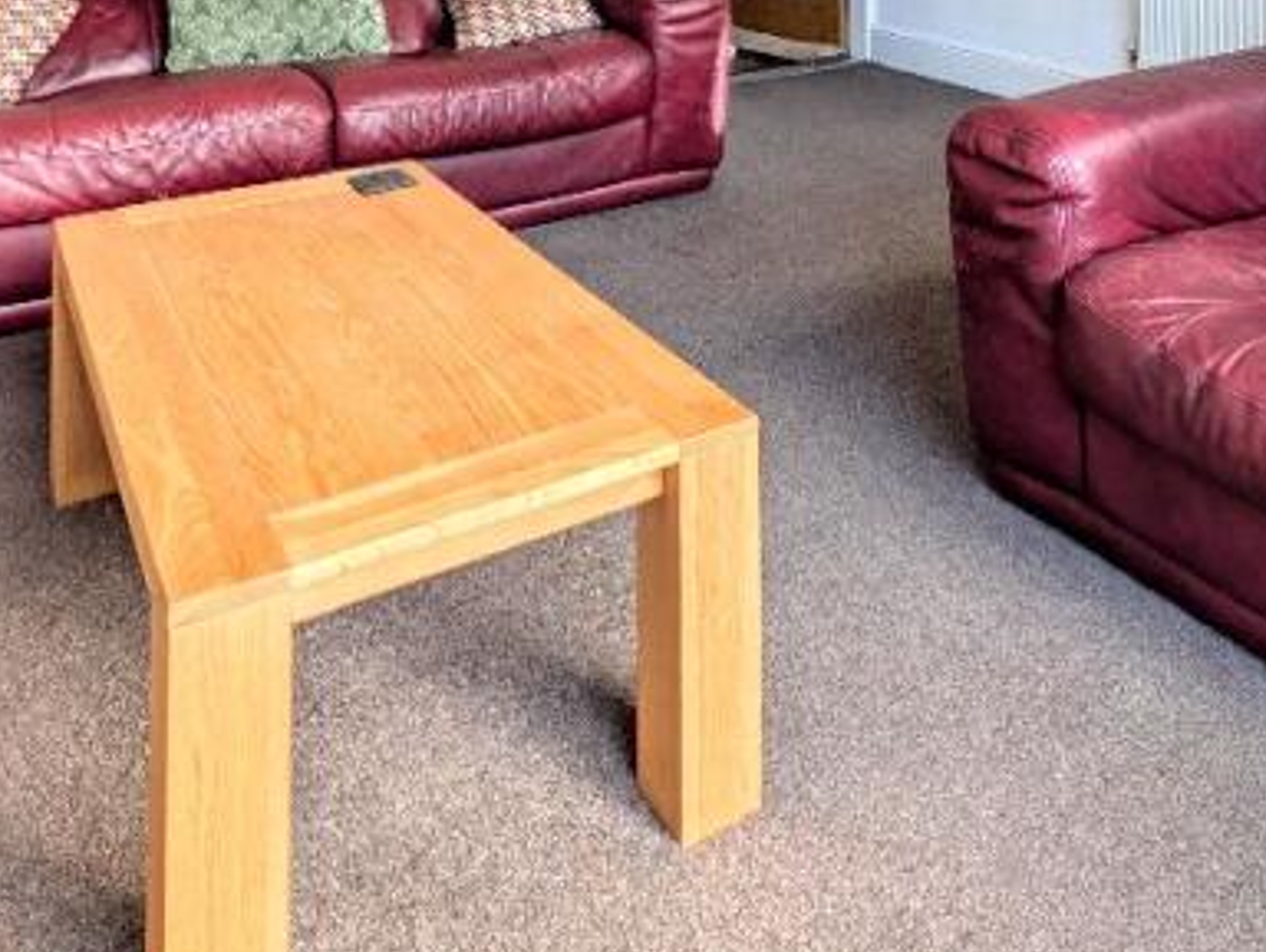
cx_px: 758
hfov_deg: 56.3
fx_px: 1172
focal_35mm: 32
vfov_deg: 33.4
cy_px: -262
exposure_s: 1/86.7
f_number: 1.7
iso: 48
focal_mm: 2.02
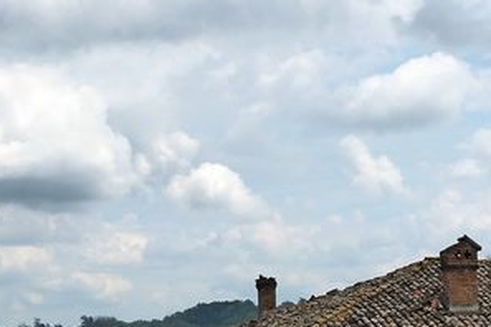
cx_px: 433
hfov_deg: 19.5
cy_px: 279
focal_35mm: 103
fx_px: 1405
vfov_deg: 13.2
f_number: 5.6
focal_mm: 8.4
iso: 160
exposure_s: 1/800
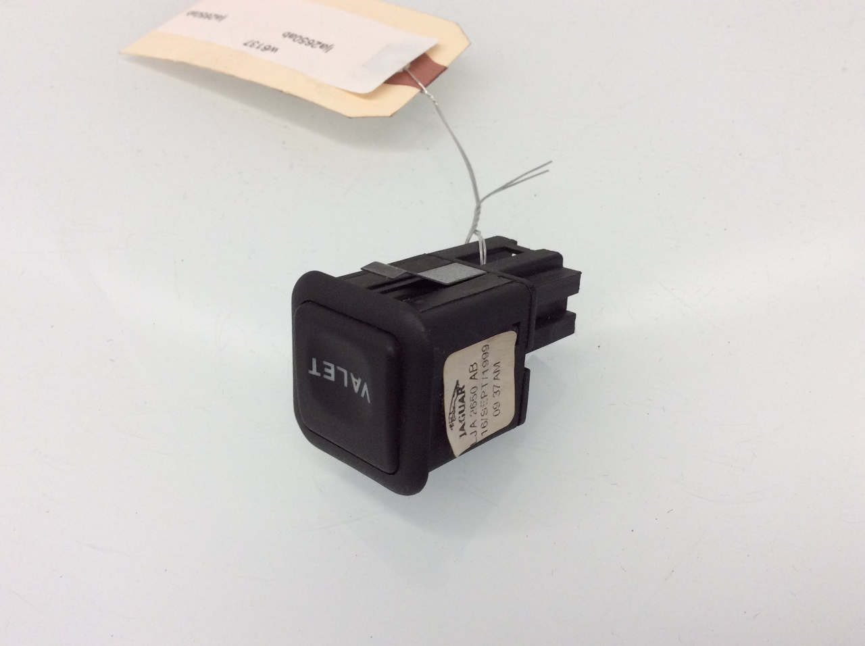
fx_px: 798
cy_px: 323
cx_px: 432
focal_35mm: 32
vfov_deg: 44.1
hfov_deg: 56.9
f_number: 2.4
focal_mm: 3.3
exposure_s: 1/120
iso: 64
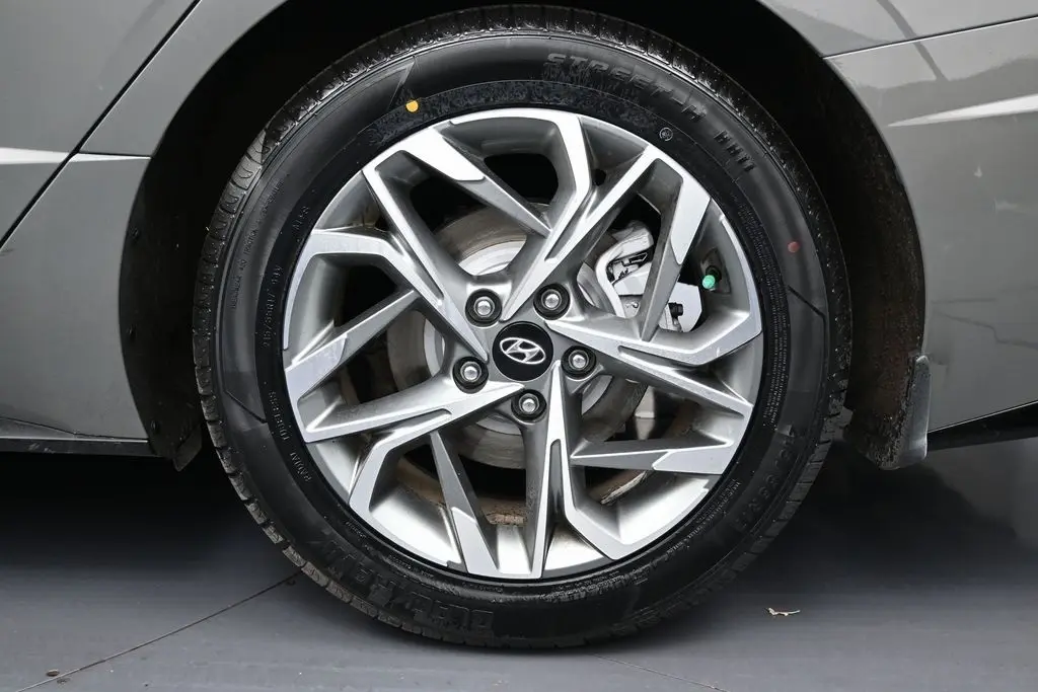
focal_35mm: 37
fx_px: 1060
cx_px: 519
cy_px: 346
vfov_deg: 36.2
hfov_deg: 52.2
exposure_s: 1/125
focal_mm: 24.5
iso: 900
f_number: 4.2
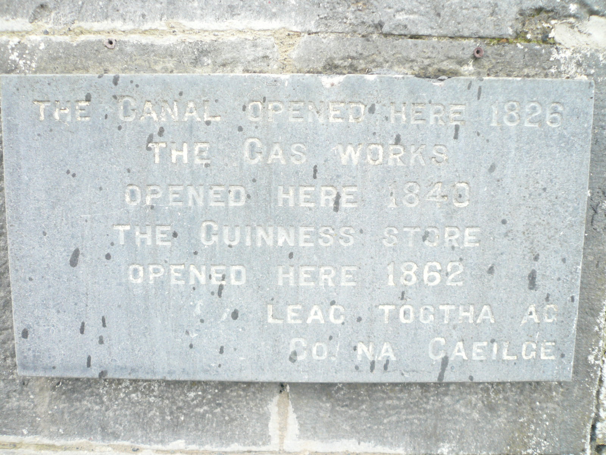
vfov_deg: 49.7
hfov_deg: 63.4
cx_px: 303
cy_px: 228
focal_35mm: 28
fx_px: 490
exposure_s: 1/30
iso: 100
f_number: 2.8
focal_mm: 4.6
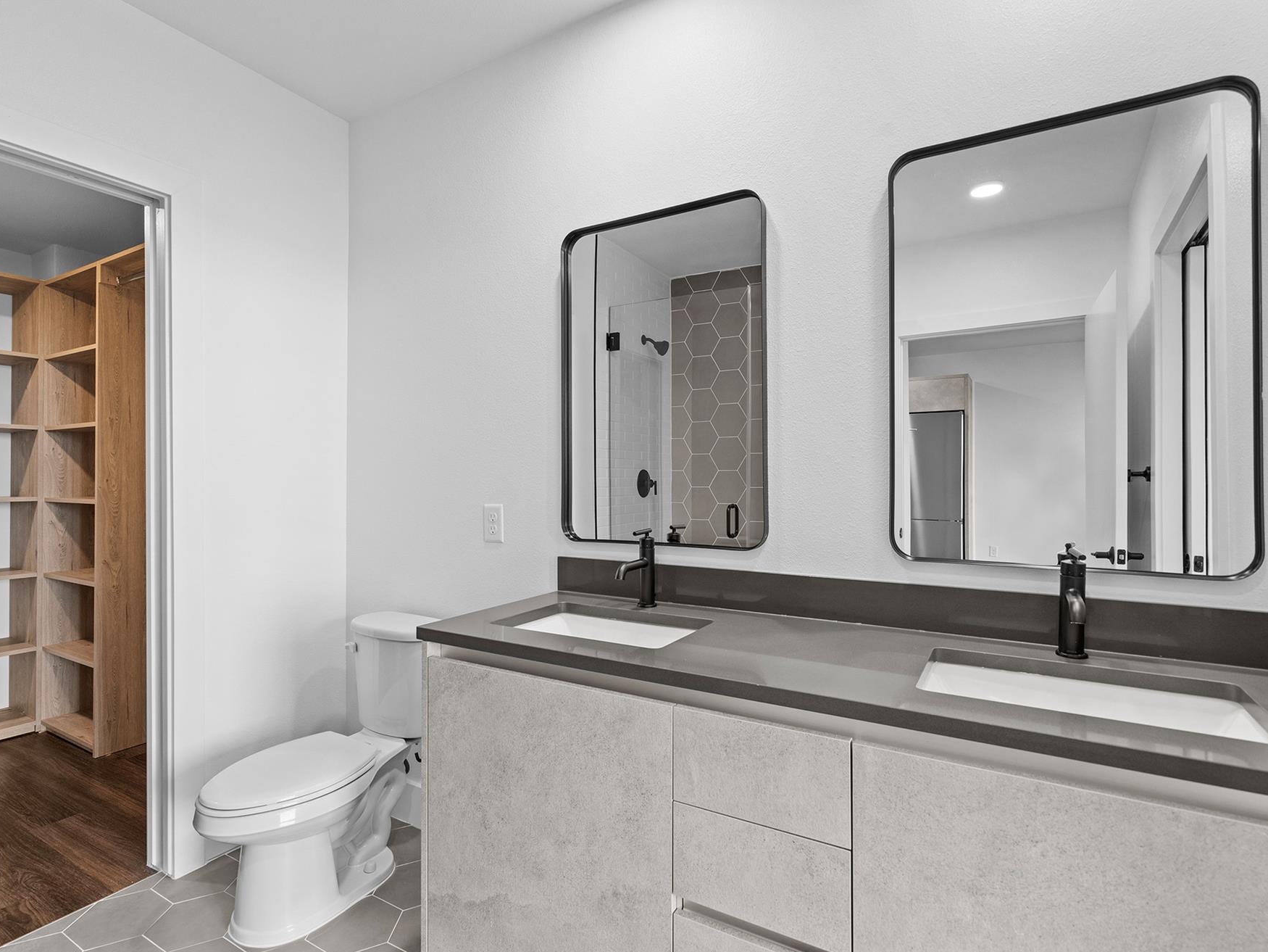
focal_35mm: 18
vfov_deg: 71.6
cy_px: 477
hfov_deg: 87.6
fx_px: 659
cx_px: 594
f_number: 8
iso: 320
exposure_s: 1/1.67
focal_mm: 16
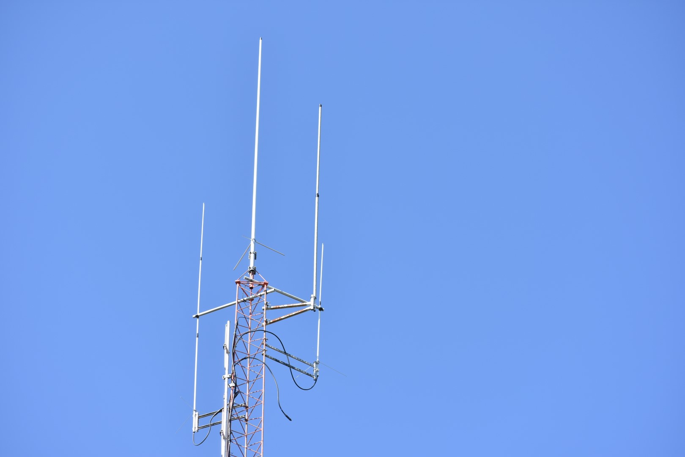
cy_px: 228
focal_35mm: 128
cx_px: 342
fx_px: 2426
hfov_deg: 16.1
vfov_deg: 10.8
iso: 100
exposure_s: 1/250
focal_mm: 85
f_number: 6.3
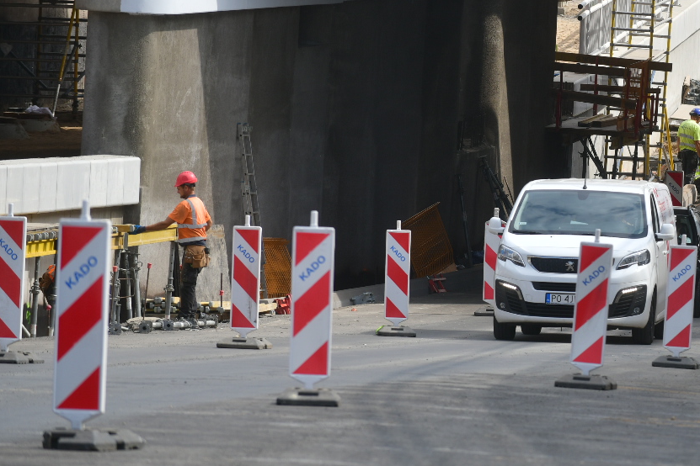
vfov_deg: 3.5
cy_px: 204
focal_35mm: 390
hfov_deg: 5.3
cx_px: 639
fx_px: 7583
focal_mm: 200
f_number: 5.6
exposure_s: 1/800
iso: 100
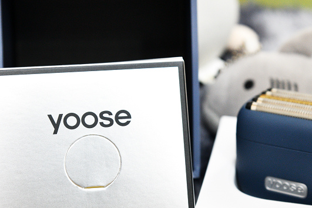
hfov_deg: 16.0
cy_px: 130
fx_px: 1109
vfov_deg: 10.7
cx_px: 178
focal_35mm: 128
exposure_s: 1/200
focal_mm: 85
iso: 2000
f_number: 5.6
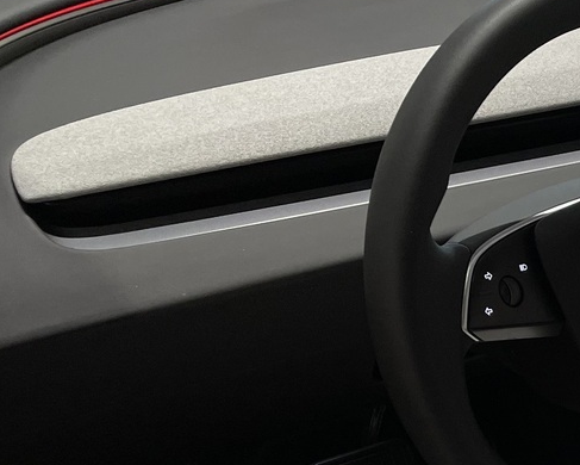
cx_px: 815
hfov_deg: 22.0
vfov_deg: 19.5
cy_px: 516
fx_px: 1288
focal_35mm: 75
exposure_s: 1/100
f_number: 1.6
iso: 125
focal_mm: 4.2
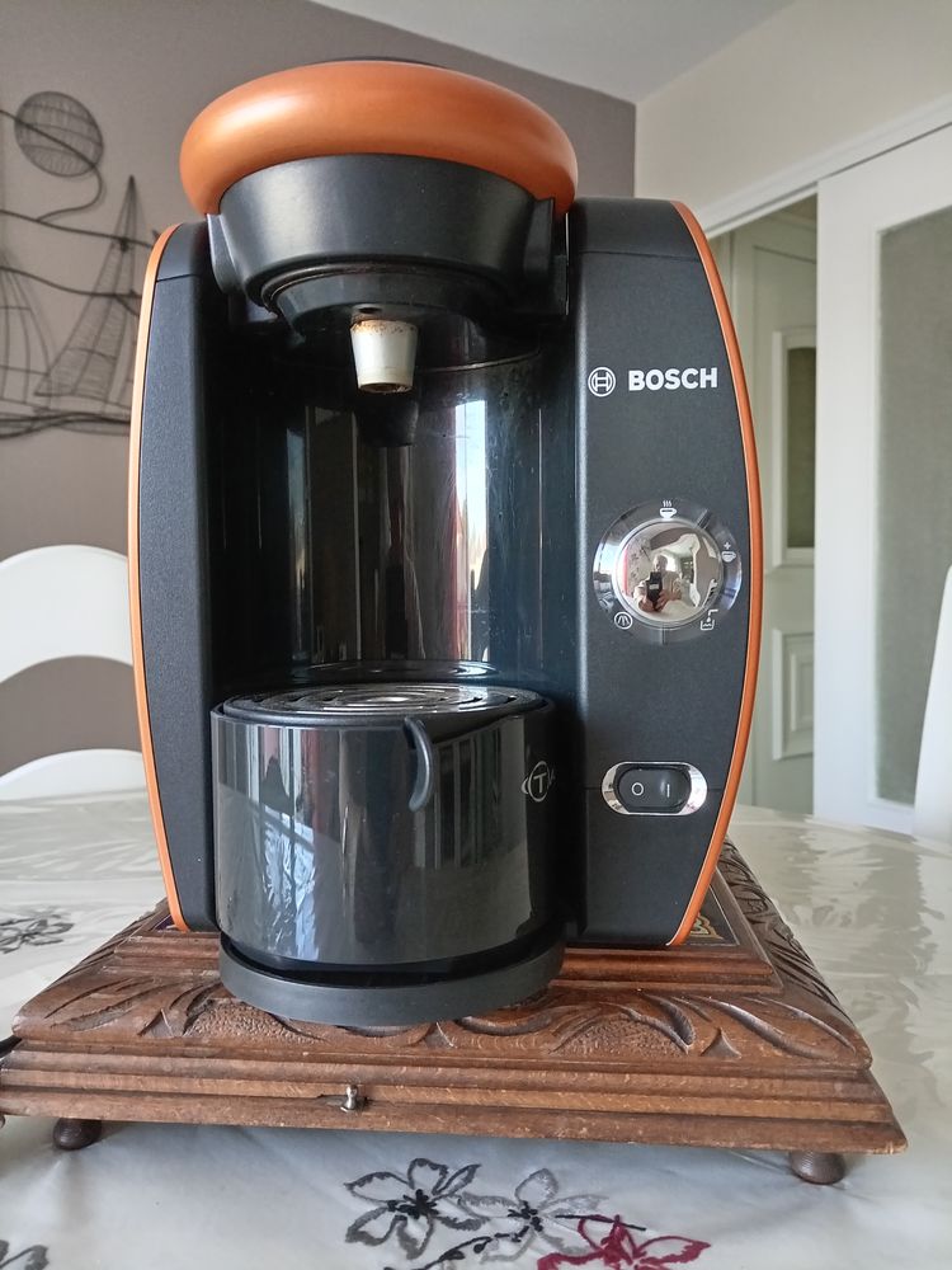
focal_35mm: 26
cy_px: 635
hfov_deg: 53.1
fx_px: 953
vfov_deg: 67.3
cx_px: 476
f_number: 1.8
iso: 780
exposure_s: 1/25
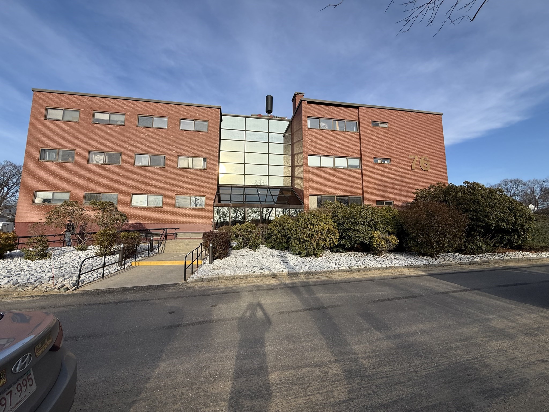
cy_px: 206
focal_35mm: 14
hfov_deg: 102.1
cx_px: 274
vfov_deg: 85.7
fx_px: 222
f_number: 2.2
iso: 64
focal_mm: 2.22
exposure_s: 1/1698
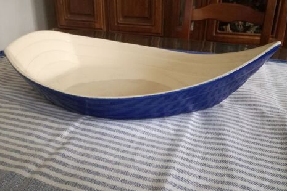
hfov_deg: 63.7
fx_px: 231
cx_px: 143
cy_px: 81
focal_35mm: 29
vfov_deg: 44.8
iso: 640
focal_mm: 3.79
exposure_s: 1/20
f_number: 2
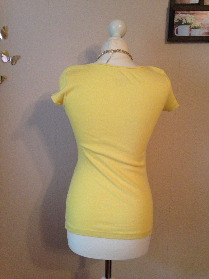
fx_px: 266
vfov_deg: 55.3
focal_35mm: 33
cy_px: 140
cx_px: 104
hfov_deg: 43.0
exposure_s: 1/20
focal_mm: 4.12
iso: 320
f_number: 2.4
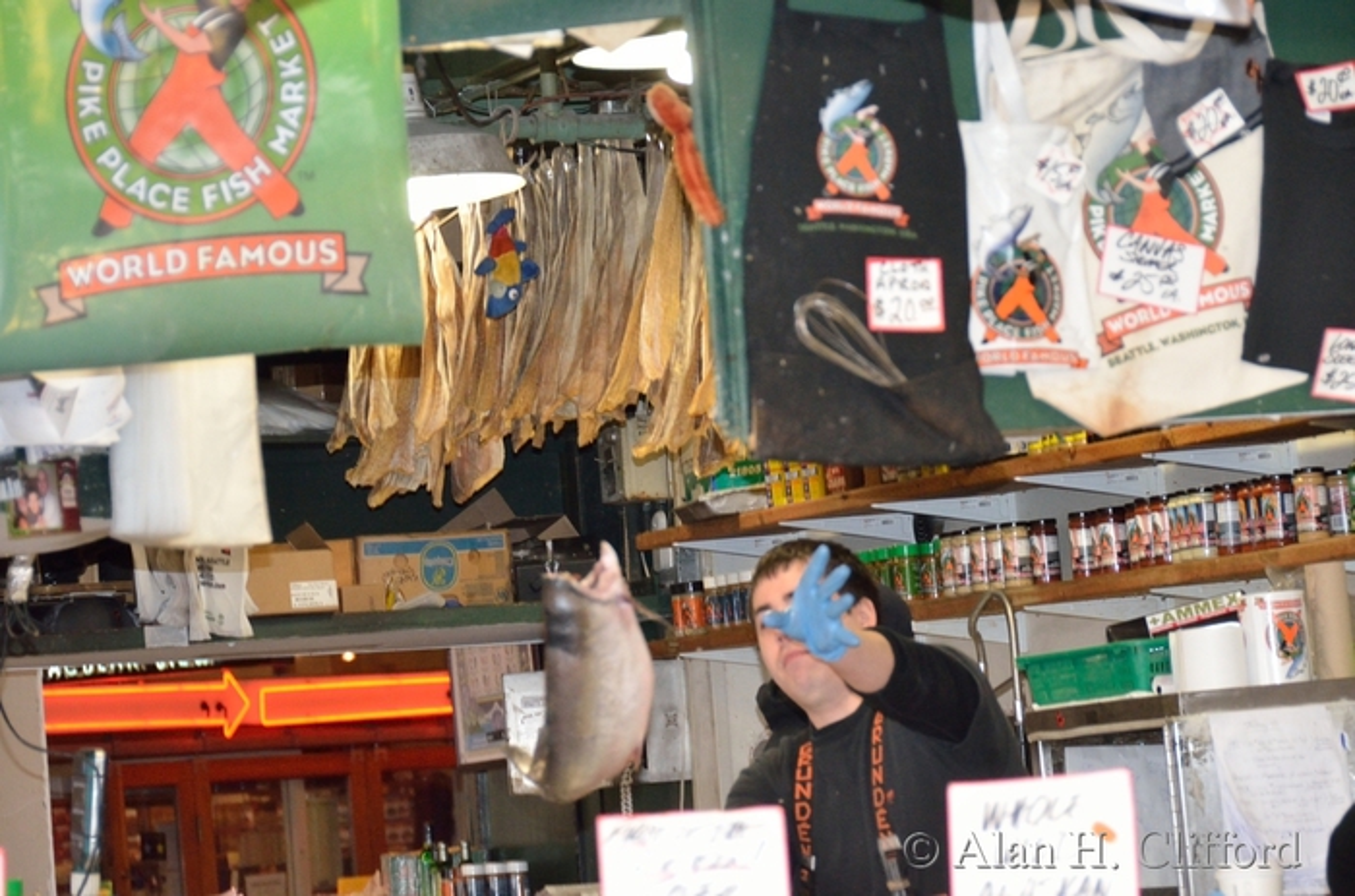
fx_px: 5350
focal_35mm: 142
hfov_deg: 14.4
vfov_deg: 9.6
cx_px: 678
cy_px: 448
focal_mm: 95
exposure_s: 1/320
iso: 2800
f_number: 5.3
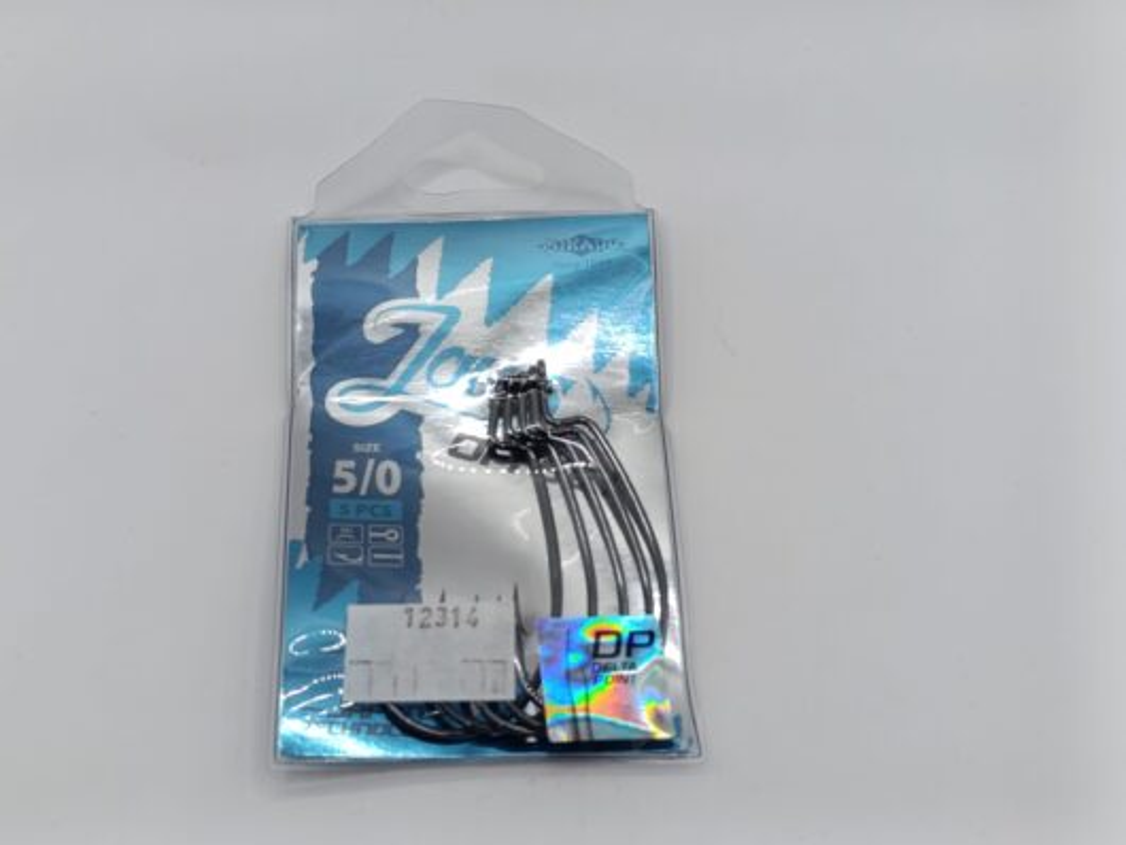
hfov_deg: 41.2
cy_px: 422
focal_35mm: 46
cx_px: 563
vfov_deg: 31.5
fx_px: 1497
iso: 89
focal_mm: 6.14
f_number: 1.6
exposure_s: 1/99.9
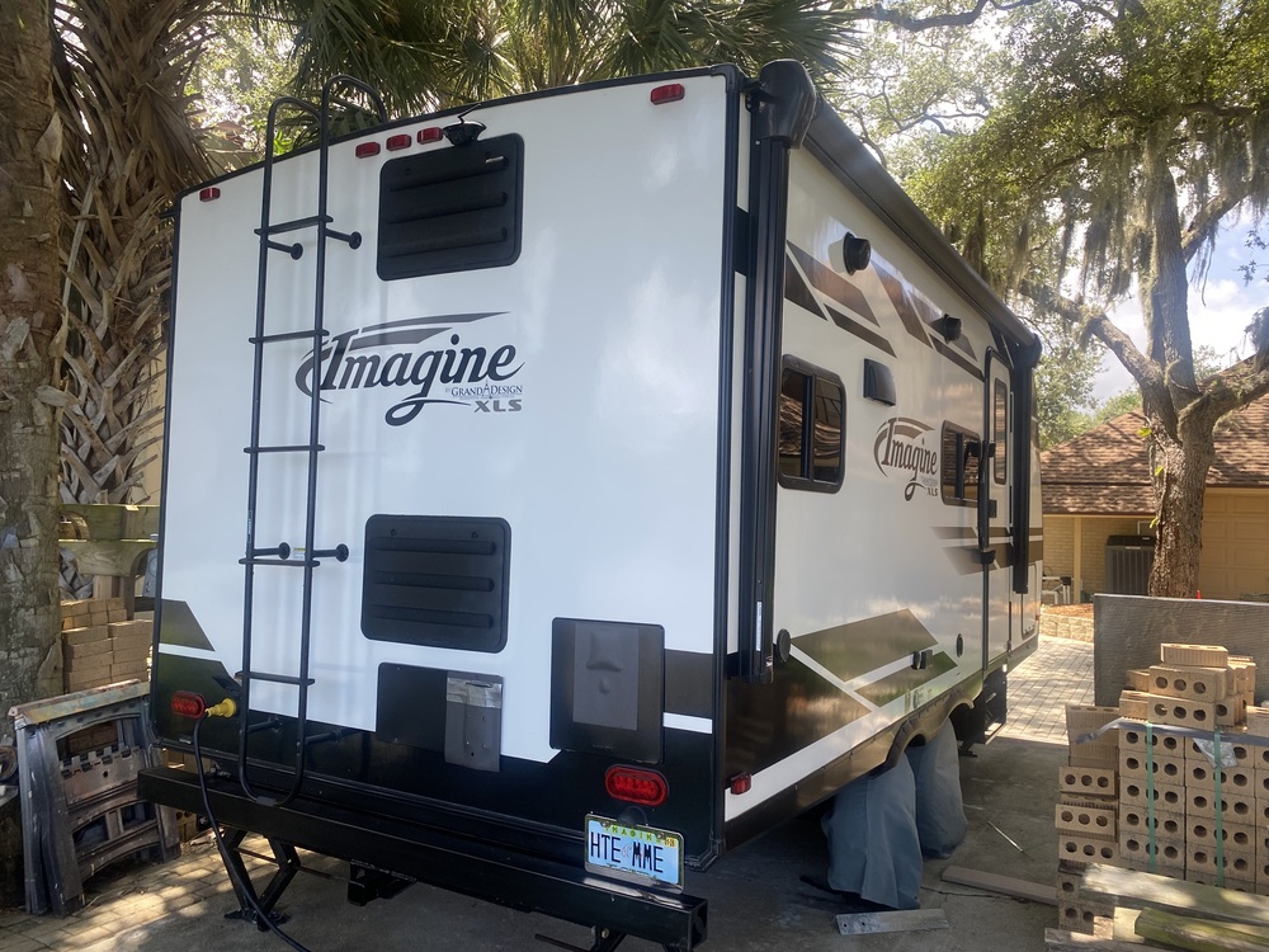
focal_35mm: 26
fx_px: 953
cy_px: 476
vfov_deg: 53.1
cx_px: 634
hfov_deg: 67.3
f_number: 1.8
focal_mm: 4.25
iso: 32
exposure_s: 1/432
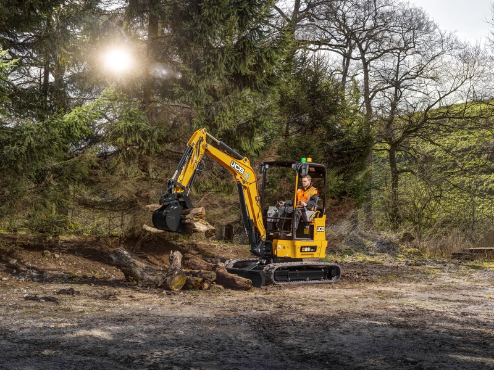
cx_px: 247
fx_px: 728
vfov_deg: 28.6
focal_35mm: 51
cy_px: 185
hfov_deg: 37.5
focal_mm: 80
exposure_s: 1/100
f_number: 11
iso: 100
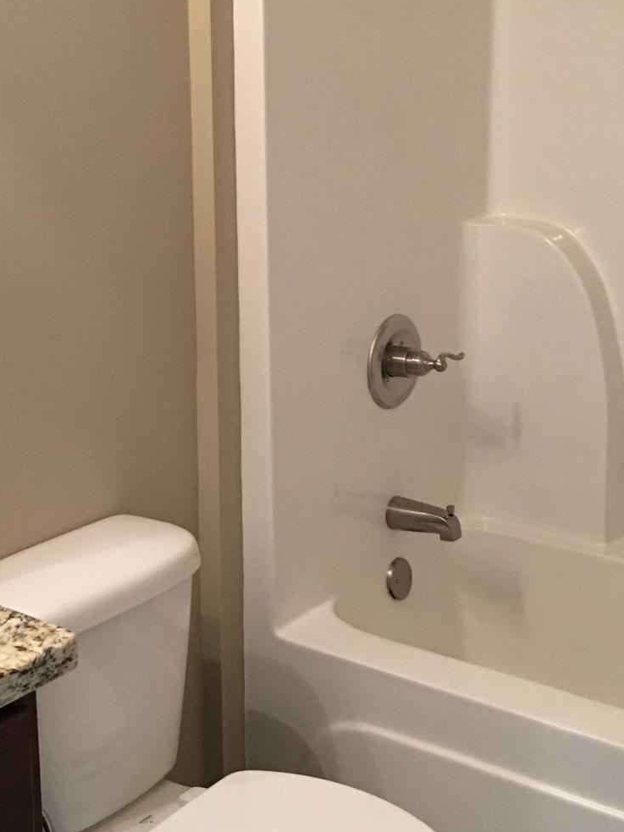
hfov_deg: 24.7
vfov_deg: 32.5
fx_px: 1418
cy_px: 307
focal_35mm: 59
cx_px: 202
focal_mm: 4.15
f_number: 2.2
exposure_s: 1/15
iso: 100
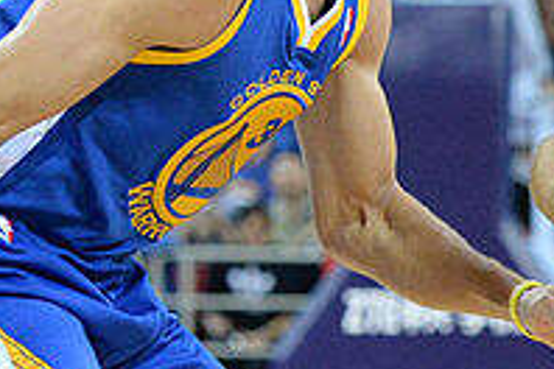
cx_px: 1069
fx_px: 7940
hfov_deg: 4.0
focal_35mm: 516
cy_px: 361
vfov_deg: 2.7
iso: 5000
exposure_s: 1/1000
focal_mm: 100
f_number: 4
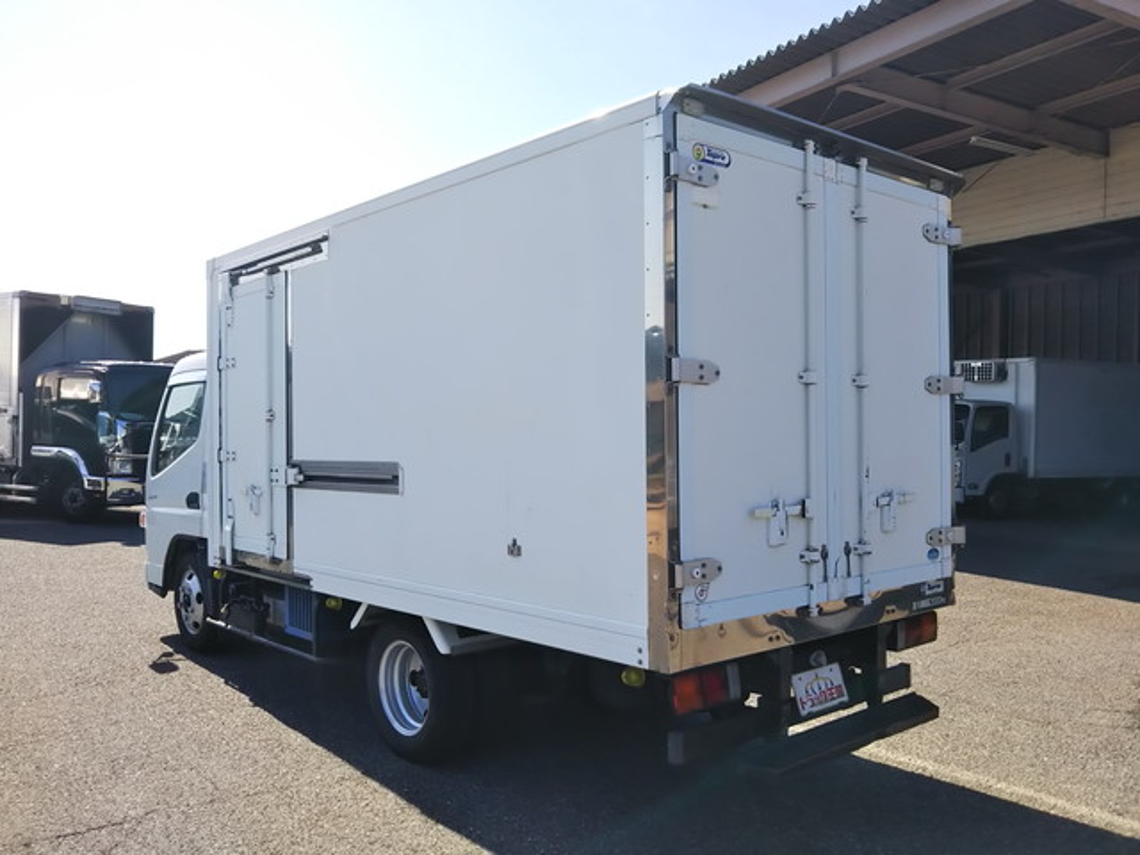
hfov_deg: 60.0
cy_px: 428
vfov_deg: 46.8
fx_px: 988
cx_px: 570
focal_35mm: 30
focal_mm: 4
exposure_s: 1/718
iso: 20
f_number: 2.2
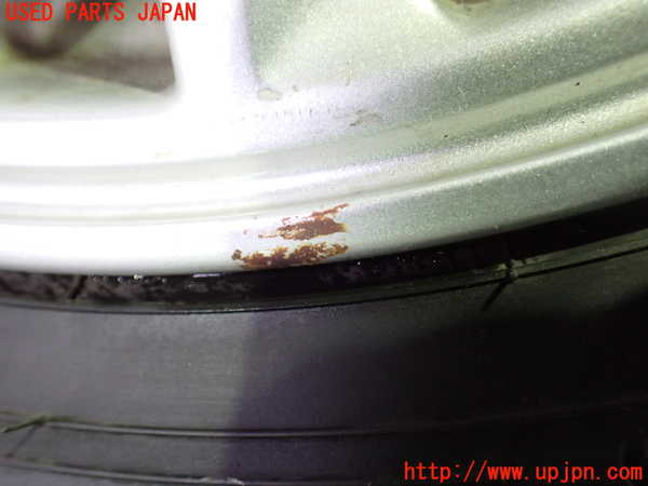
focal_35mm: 30
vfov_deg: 46.8
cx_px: 324
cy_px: 243
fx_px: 562
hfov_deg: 60.0
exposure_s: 1/30
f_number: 2.3
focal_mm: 5.4
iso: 800
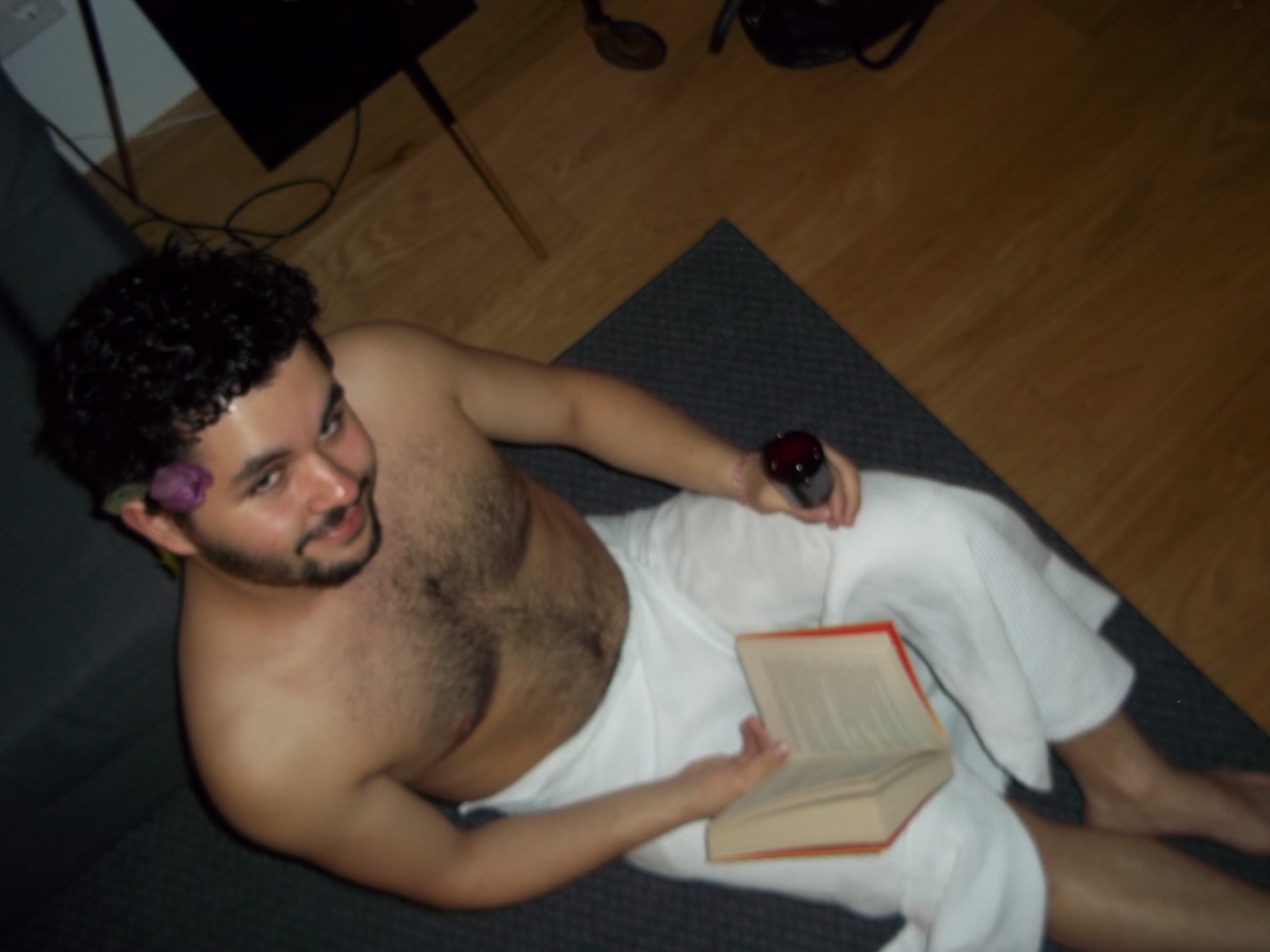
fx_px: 1321
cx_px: 635
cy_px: 476
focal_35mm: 36
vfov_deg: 39.7
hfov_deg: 51.4
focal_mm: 6.5
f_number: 3.1
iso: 80
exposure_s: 1/30
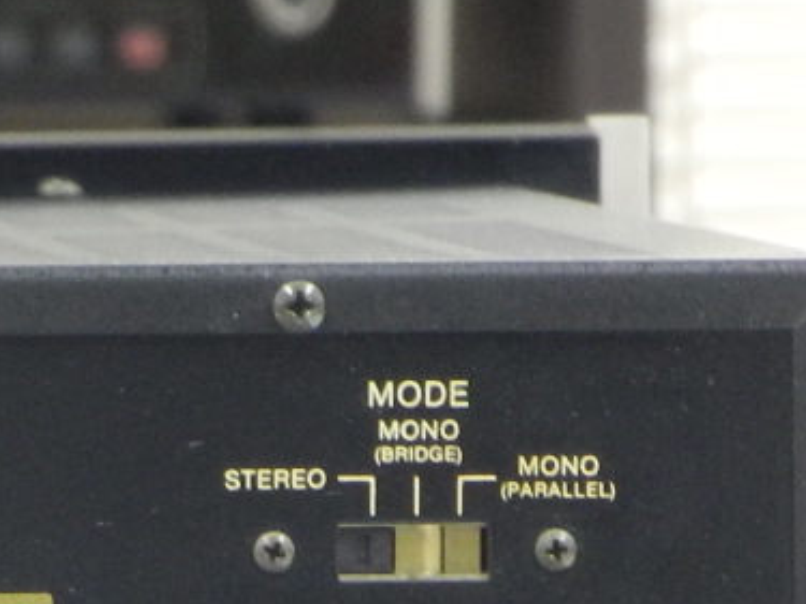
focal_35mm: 653
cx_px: -636
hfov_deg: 3.0
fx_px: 15200
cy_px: 849
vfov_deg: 2.3
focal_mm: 32.6
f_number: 5
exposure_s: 1/13
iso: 400
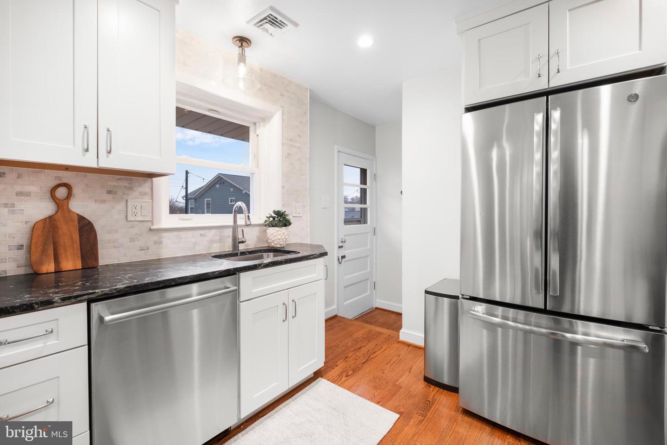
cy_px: 222
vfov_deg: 77.3
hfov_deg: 100.4
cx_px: 334
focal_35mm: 15
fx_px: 278
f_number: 8
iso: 320
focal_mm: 10
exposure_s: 1/6
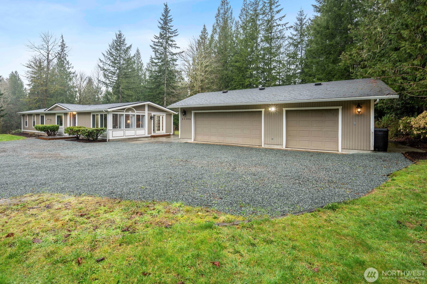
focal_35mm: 18
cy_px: 125
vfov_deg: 68.4
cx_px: 192
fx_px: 208
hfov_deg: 91.1
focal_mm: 15.5
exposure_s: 1/20
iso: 200
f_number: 8
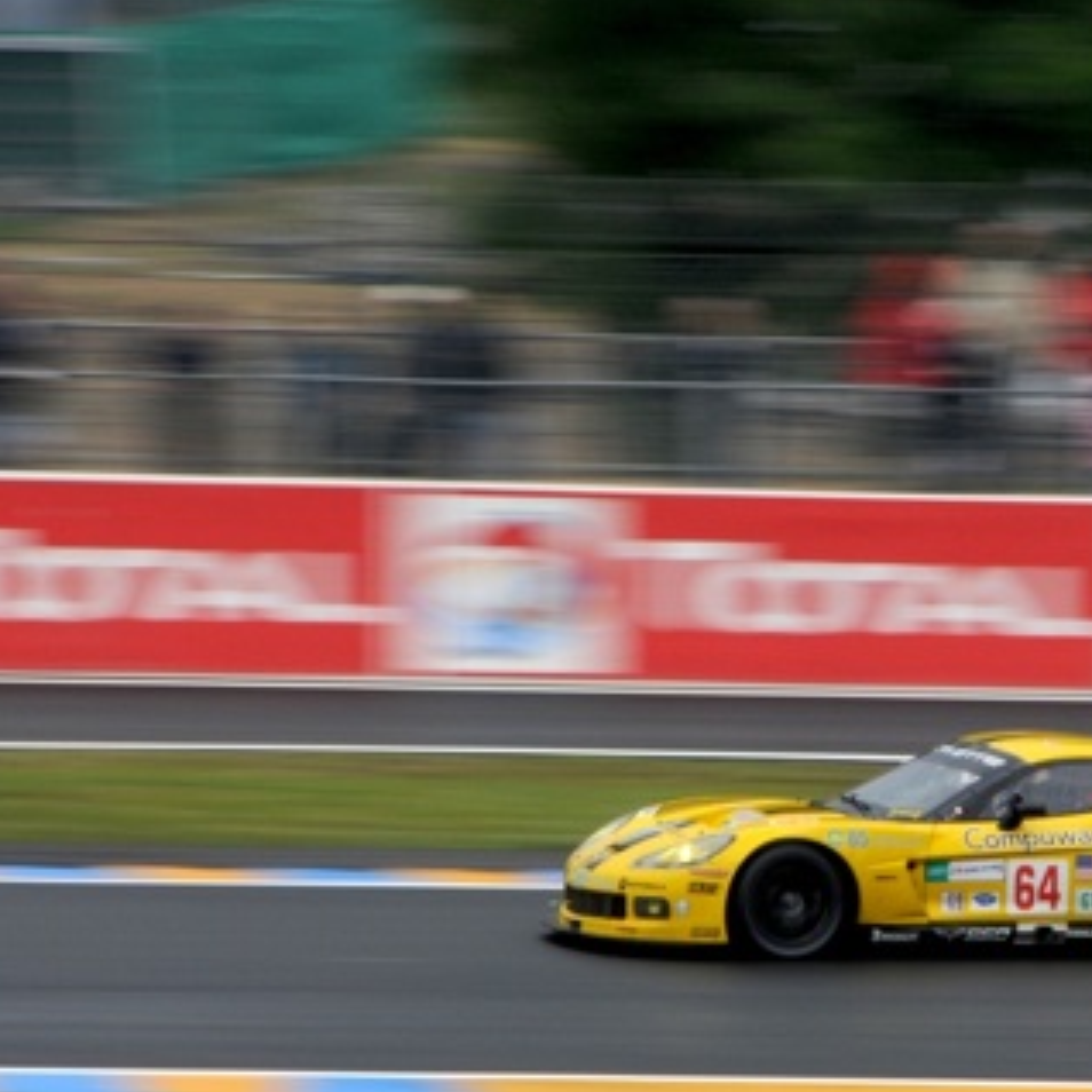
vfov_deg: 3.1
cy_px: 656
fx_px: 19987
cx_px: 972
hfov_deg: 3.1
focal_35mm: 560
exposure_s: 1/50
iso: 200
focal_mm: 200
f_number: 22
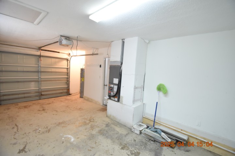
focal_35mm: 15
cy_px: 78
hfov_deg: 100.4
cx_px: 118
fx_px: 98
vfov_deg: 77.3
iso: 1250
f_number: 3.5
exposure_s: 1/60
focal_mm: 10
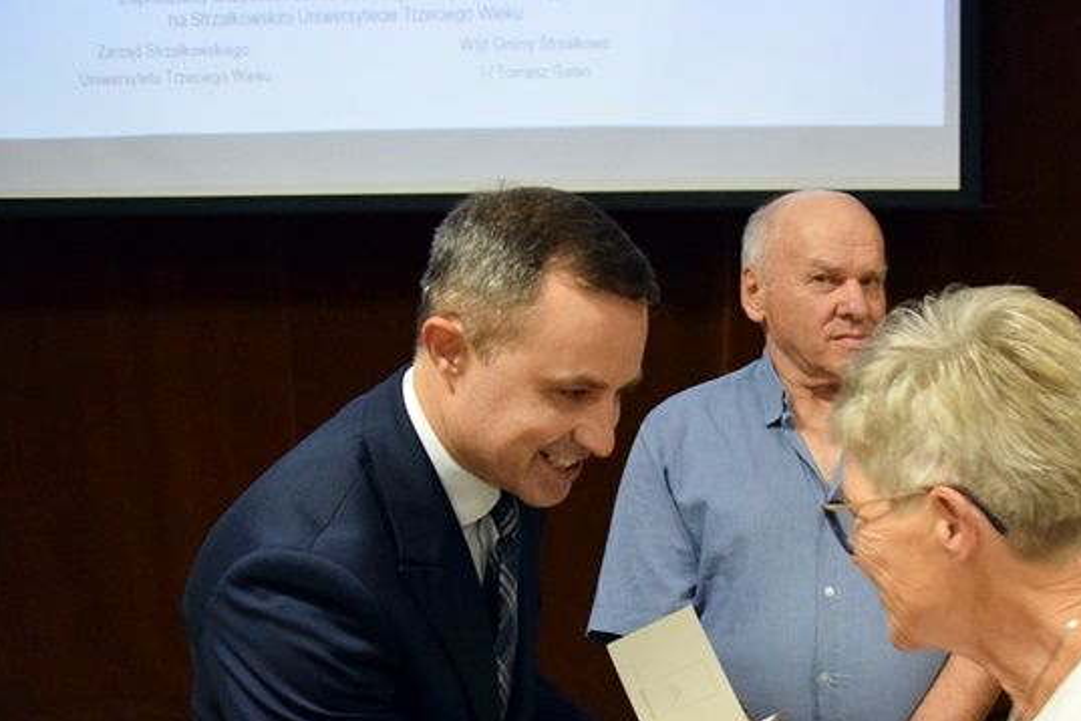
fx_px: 1587
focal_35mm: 53
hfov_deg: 36.3
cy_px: 538
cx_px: 866
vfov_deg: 25.3
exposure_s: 1/100
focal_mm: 21
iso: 4000
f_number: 3.8
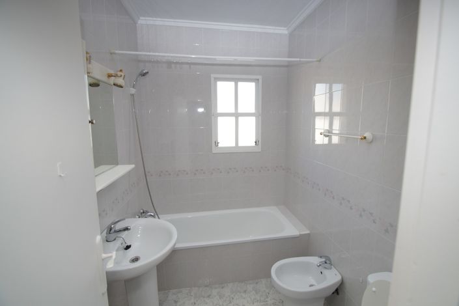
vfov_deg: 77.3
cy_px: 153
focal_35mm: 15
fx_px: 191
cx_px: 230
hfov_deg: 100.4
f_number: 4
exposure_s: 1/160
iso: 320
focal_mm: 10
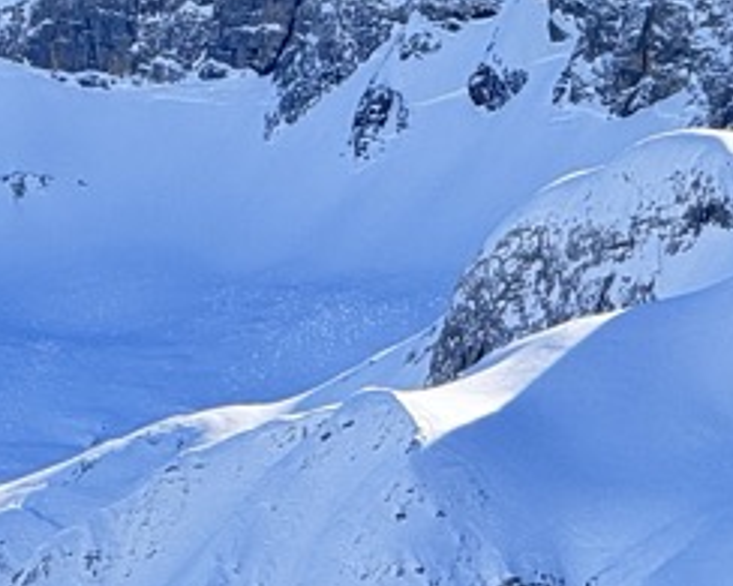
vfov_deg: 3.1
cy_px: -114
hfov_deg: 3.9
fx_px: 10669
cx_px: -360
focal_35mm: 492
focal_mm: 15.66
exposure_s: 1/728
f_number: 2.8
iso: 50
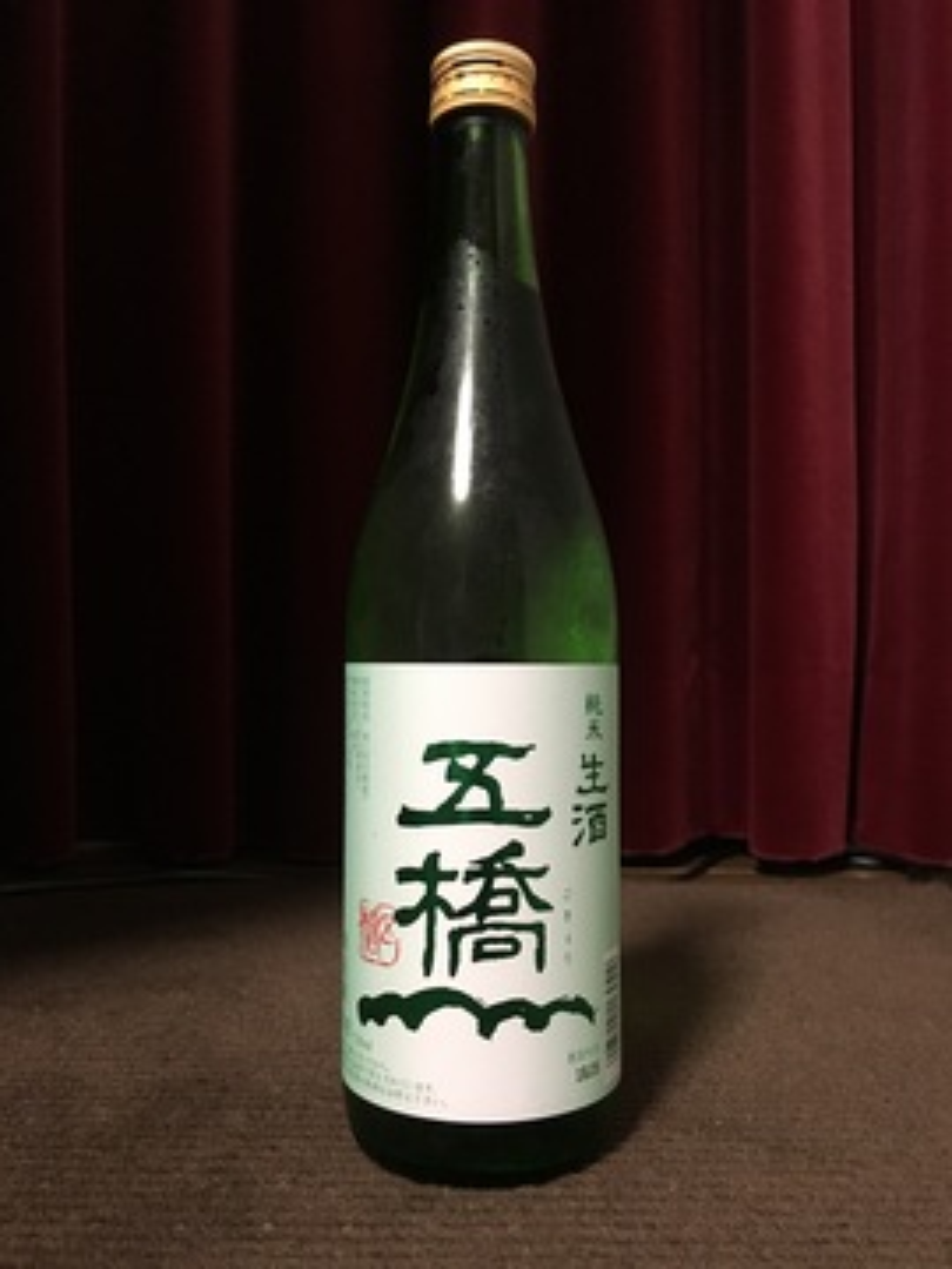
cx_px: 476
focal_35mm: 29
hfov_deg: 48.2
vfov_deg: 61.7
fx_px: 1063
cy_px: 634
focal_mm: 4.15
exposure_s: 1/15
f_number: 2.2
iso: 250
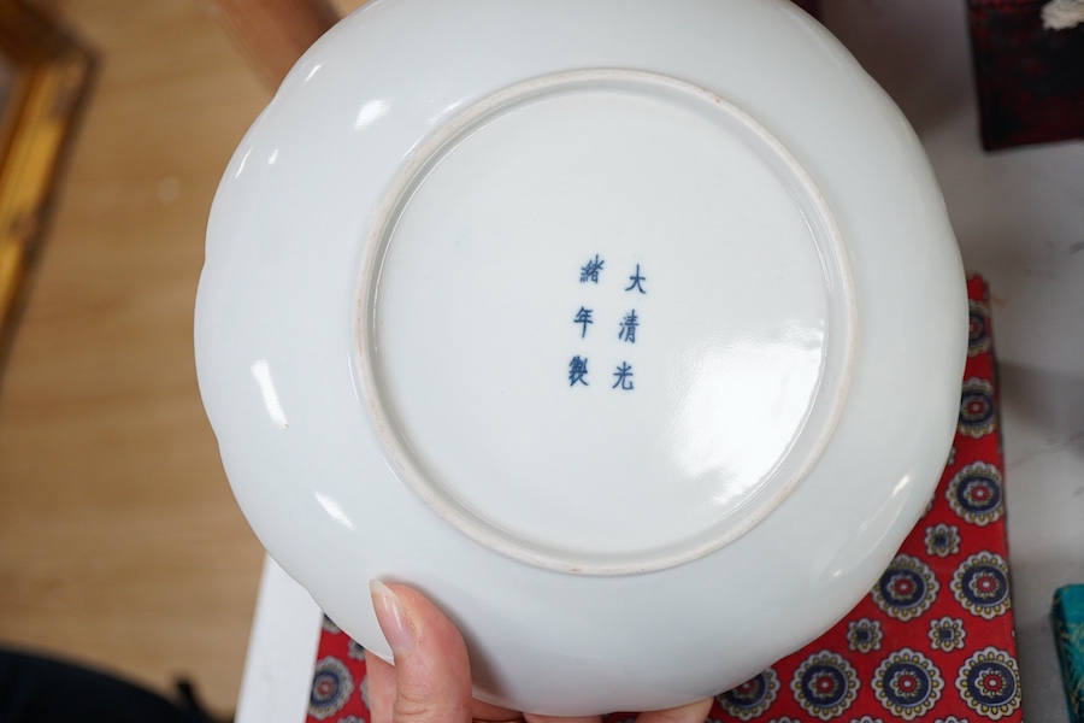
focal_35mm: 45
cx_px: 542
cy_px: 362
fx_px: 1355
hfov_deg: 43.6
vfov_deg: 29.9
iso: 800
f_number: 3.5
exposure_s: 1/125
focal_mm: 30
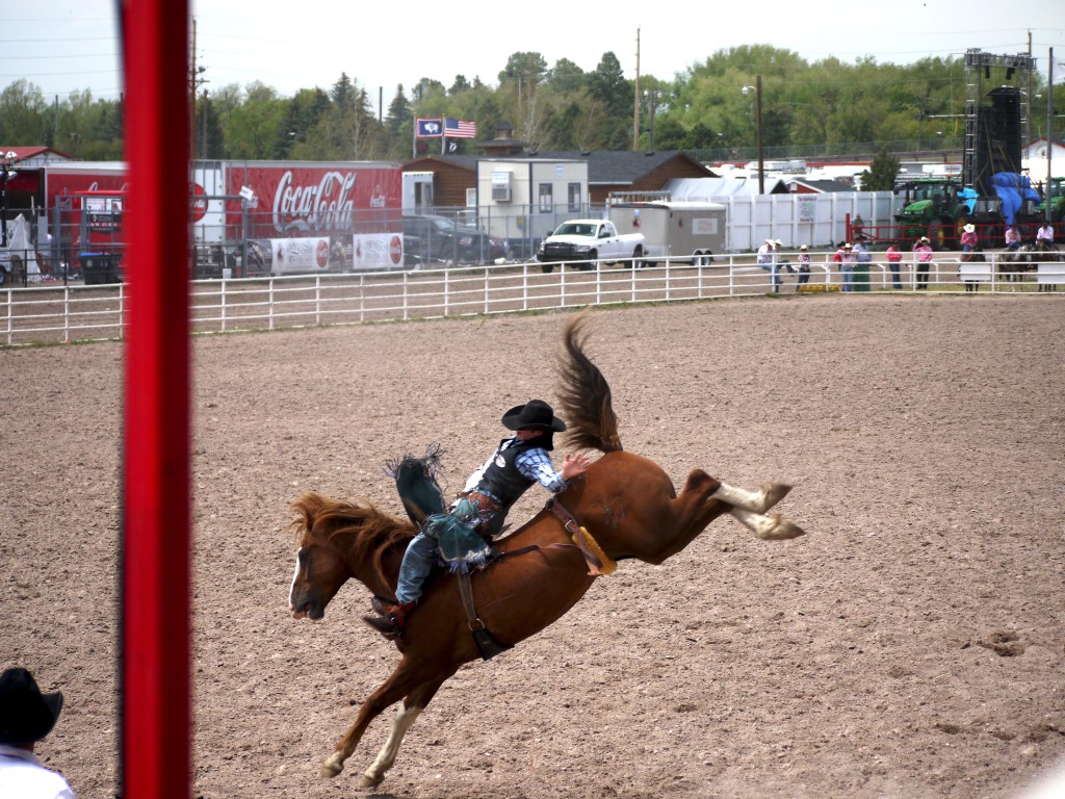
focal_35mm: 156
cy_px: 400
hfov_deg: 12.7
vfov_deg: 9.5
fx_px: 4800
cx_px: 532
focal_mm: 78
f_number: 4.4
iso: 160
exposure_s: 1/500
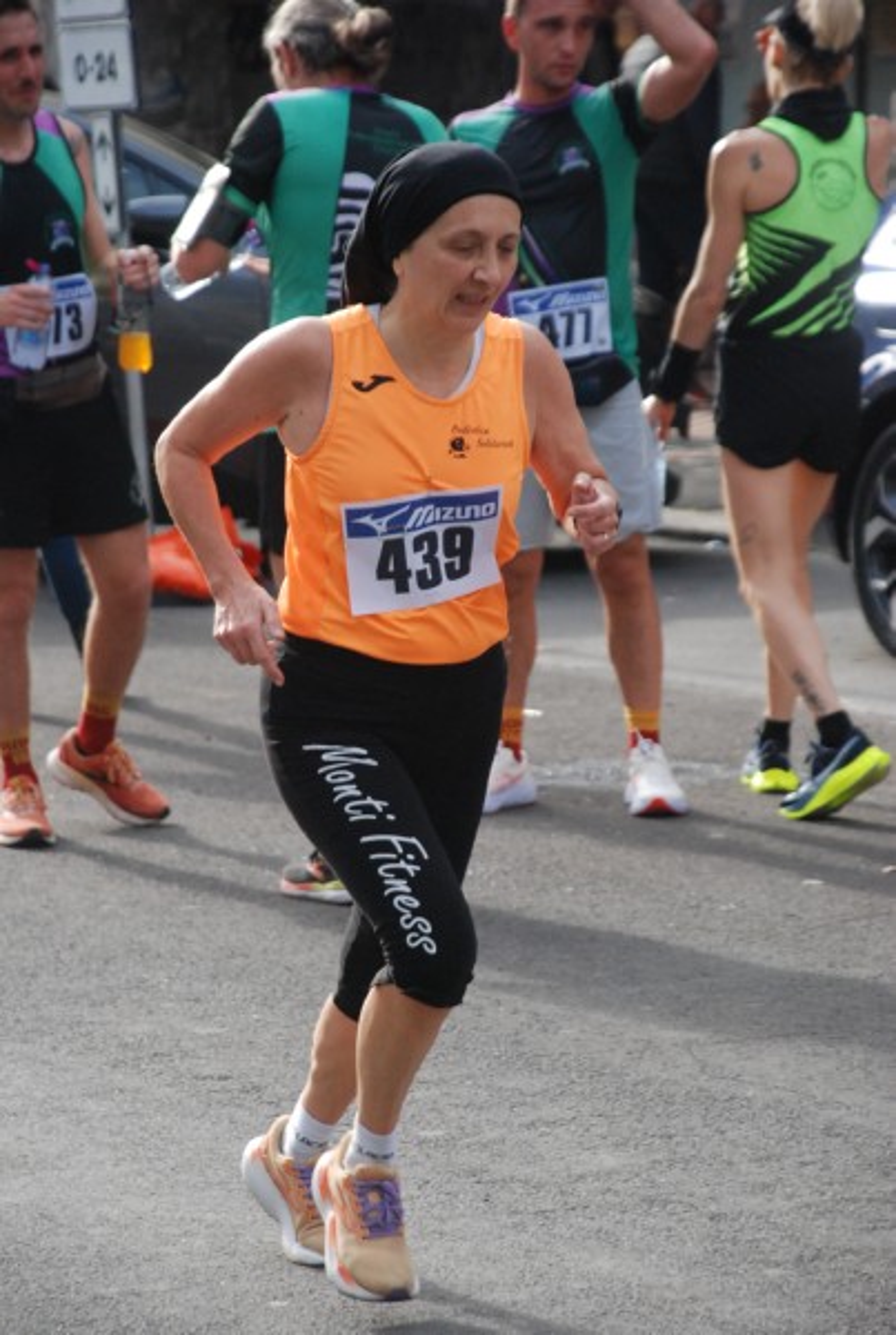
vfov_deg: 12.2
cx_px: 448
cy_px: 668
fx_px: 6239
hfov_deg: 8.2
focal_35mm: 168
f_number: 5.6
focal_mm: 112
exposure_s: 1/640
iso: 1000
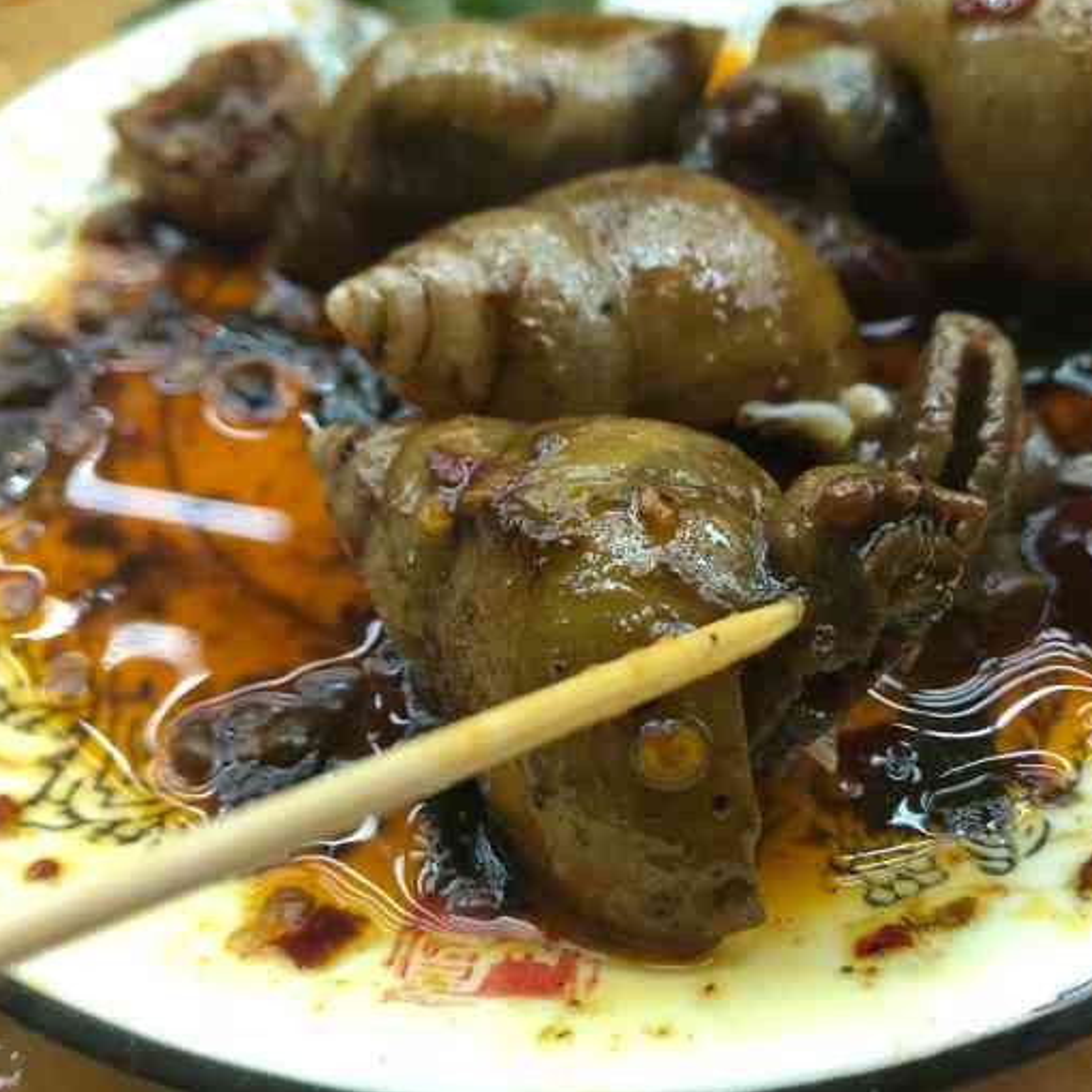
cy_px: 534
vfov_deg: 48.4
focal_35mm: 34
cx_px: 572
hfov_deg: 48.4
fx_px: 1213
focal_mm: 3.99
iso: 40
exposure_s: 1/20
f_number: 1.8
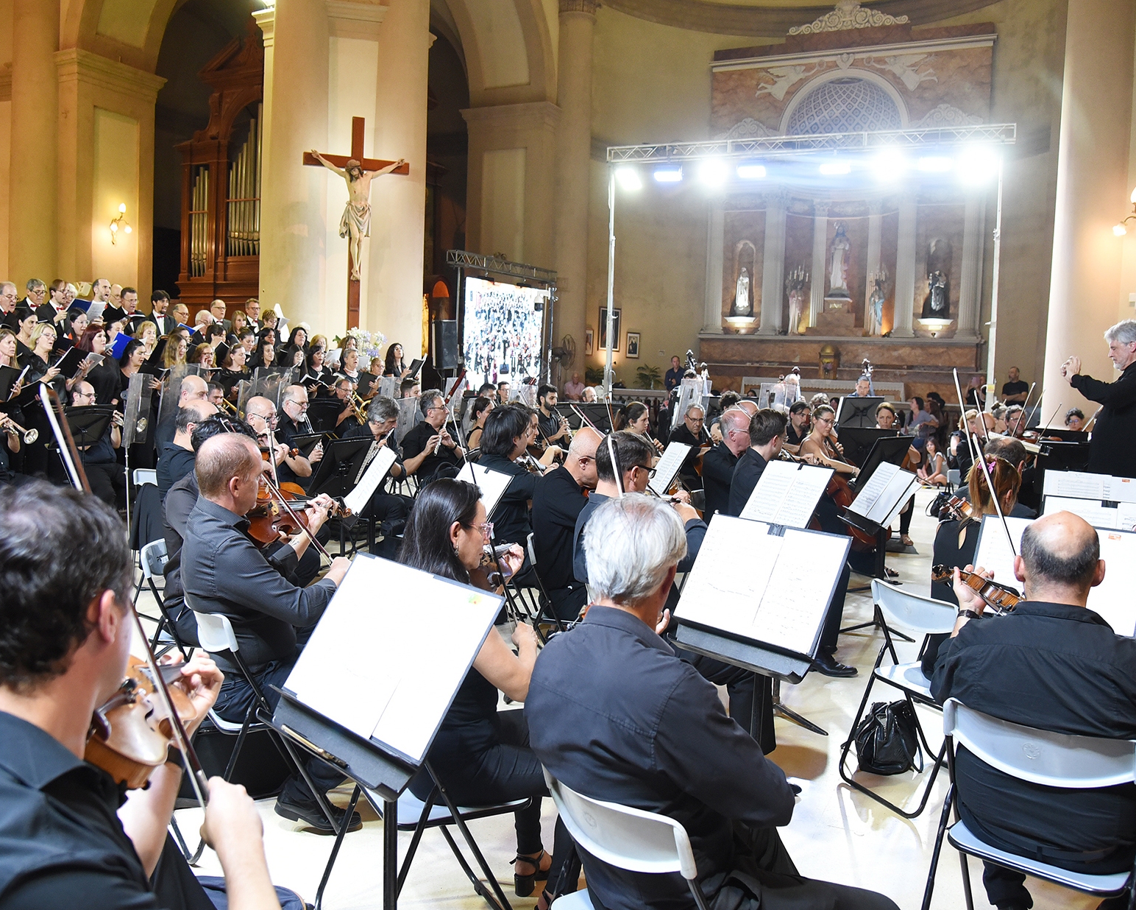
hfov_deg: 62.1
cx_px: 525
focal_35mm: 28
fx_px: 942
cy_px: 463
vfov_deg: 51.5
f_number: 4
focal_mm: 24
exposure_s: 1/250
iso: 2500
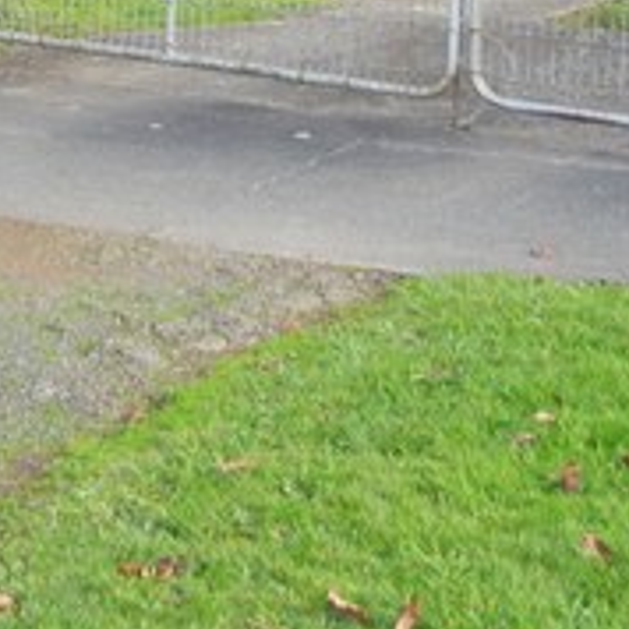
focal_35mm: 119
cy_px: -201
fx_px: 2446
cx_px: 46
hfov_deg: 14.5
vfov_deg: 14.0
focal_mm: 5.4
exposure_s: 1/310
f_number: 3.5
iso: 230
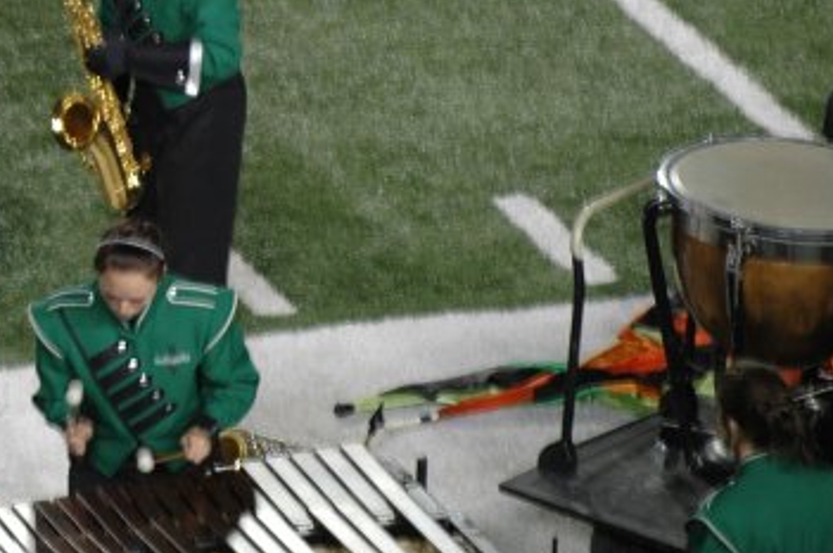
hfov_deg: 3.0
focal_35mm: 684
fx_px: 15805
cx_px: -109
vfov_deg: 2.0
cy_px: -71
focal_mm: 200
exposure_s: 1/60
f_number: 2.8
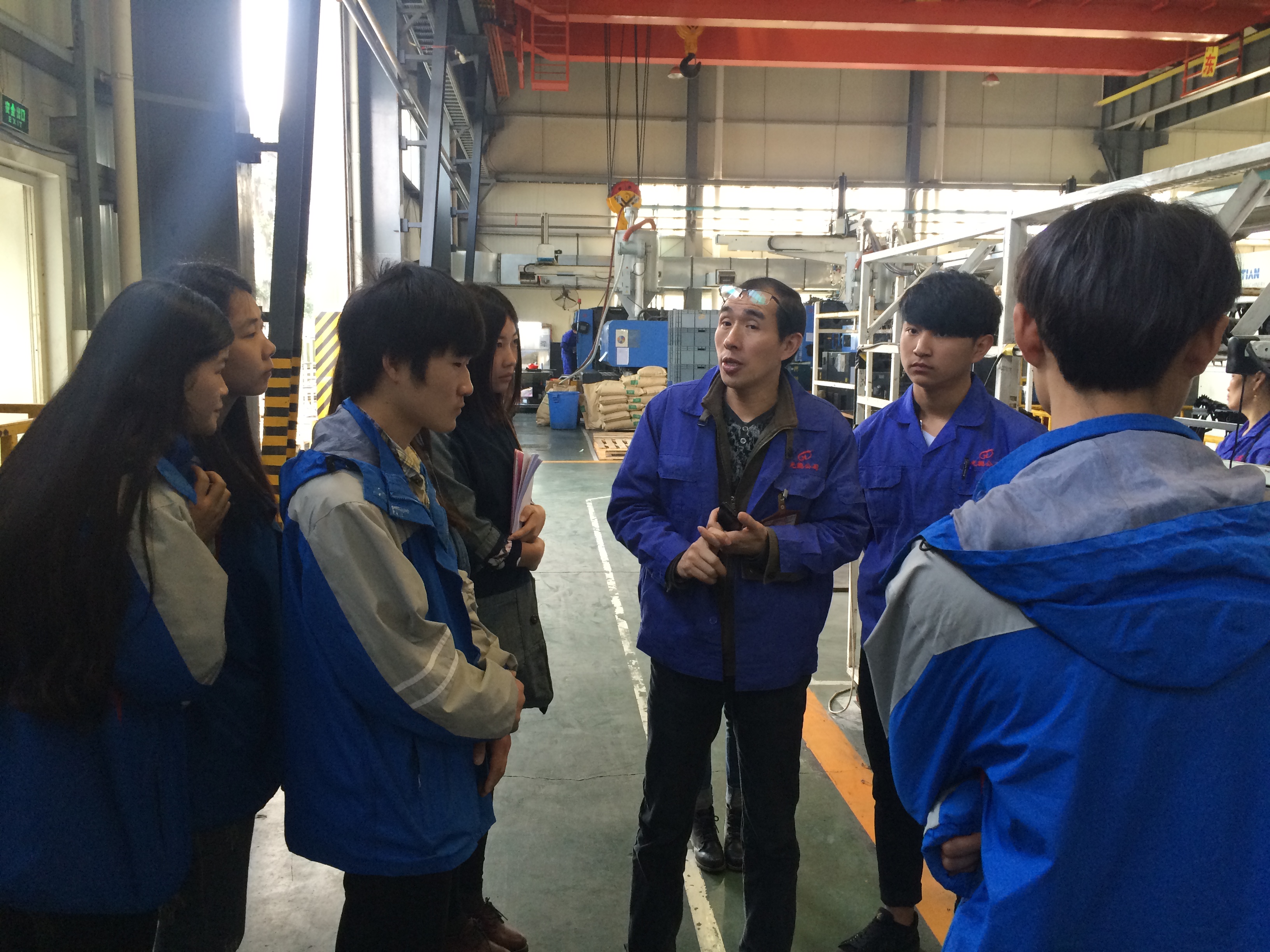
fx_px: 1064
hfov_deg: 61.7
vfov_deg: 48.2
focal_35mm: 29
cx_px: 635
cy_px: 476
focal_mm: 4.15
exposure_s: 1/30
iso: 50
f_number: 2.2
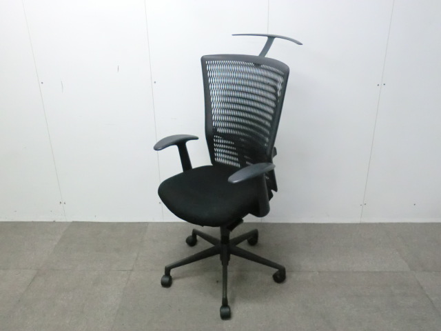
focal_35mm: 32
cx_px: 220
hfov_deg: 56.8
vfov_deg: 44.2
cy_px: 166
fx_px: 408
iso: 800
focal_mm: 5.8
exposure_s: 1/50
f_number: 3.5
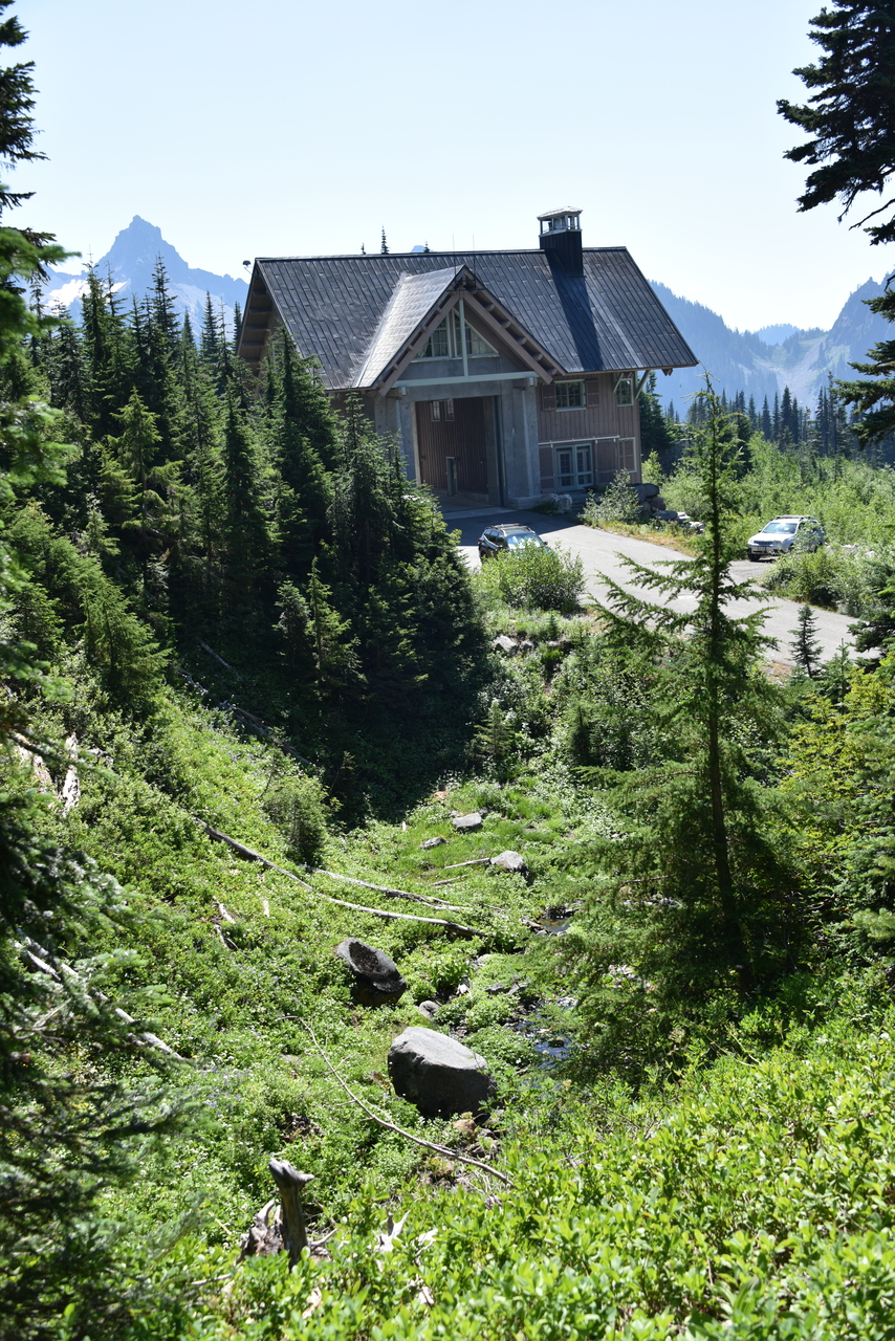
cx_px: 448
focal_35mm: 40
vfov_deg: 48.4
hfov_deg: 33.4
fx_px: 1491
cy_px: 670
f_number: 7.1
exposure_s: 1/200
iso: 100
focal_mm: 40
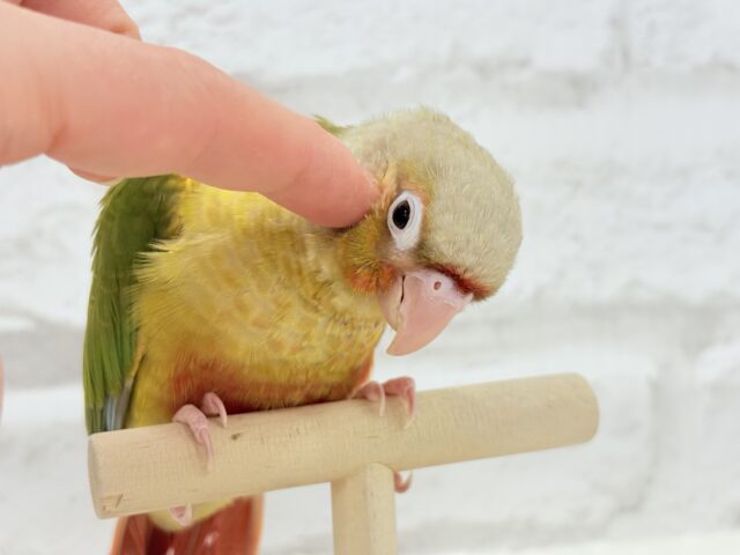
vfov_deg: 28.0
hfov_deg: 36.8
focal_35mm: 52
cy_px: 278
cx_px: 370
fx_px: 1112
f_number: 1.6
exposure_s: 1/100
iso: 80
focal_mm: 5.96
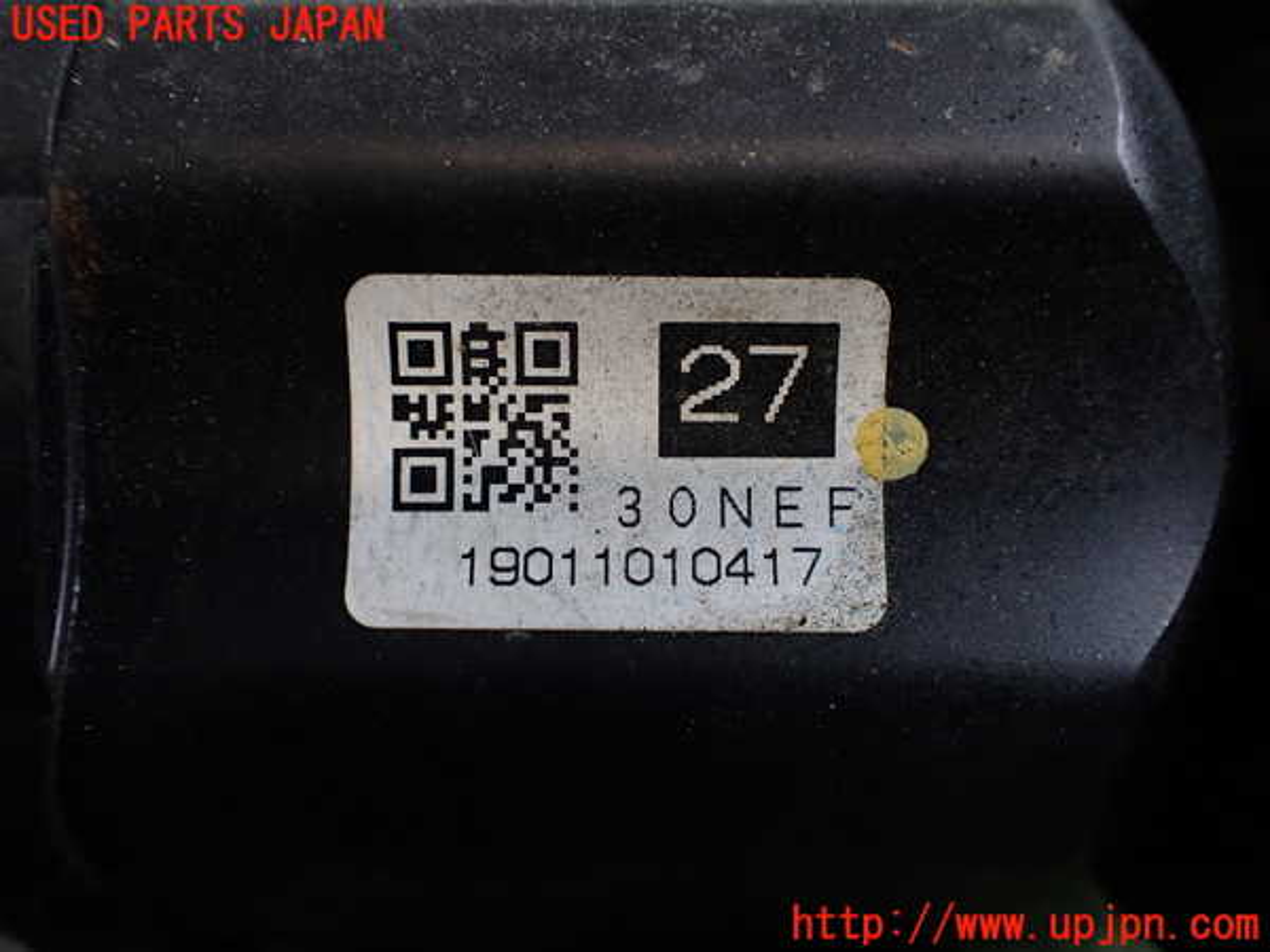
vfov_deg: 46.8
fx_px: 1101
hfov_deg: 60.0
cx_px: 635
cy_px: 476
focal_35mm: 30
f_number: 2.3
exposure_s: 1/125
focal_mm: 5.4
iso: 200
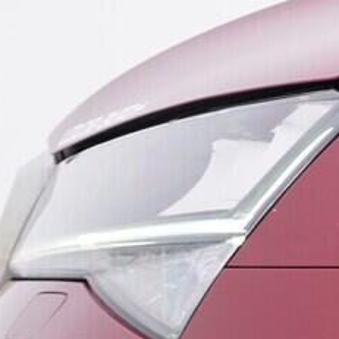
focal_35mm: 191
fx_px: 2116
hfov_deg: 8.0
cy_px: 693
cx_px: 967
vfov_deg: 8.6
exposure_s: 1/50
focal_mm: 24
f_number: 3.2
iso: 125
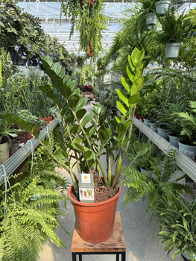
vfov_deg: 71.6
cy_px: 130
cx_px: 98
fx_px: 181
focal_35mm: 24
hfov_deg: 56.9
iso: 80
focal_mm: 6.76
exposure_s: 1/1106
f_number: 1.78
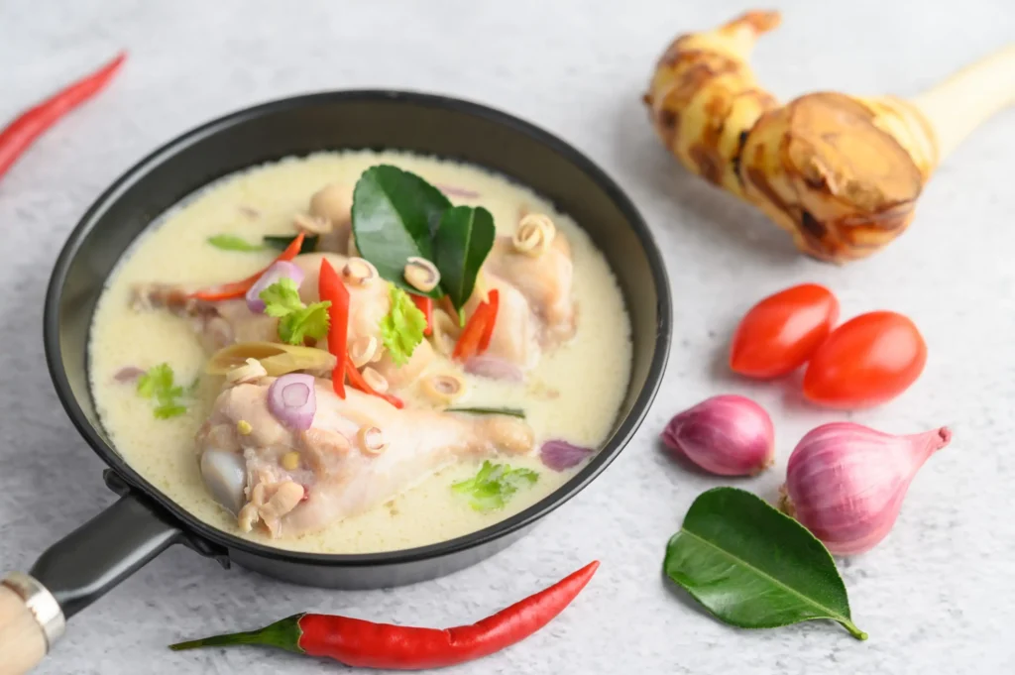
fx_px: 1690
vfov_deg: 22.6
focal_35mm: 60
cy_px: 338
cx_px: 508
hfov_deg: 33.4
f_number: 5.6
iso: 100
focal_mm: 60
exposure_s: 1/125
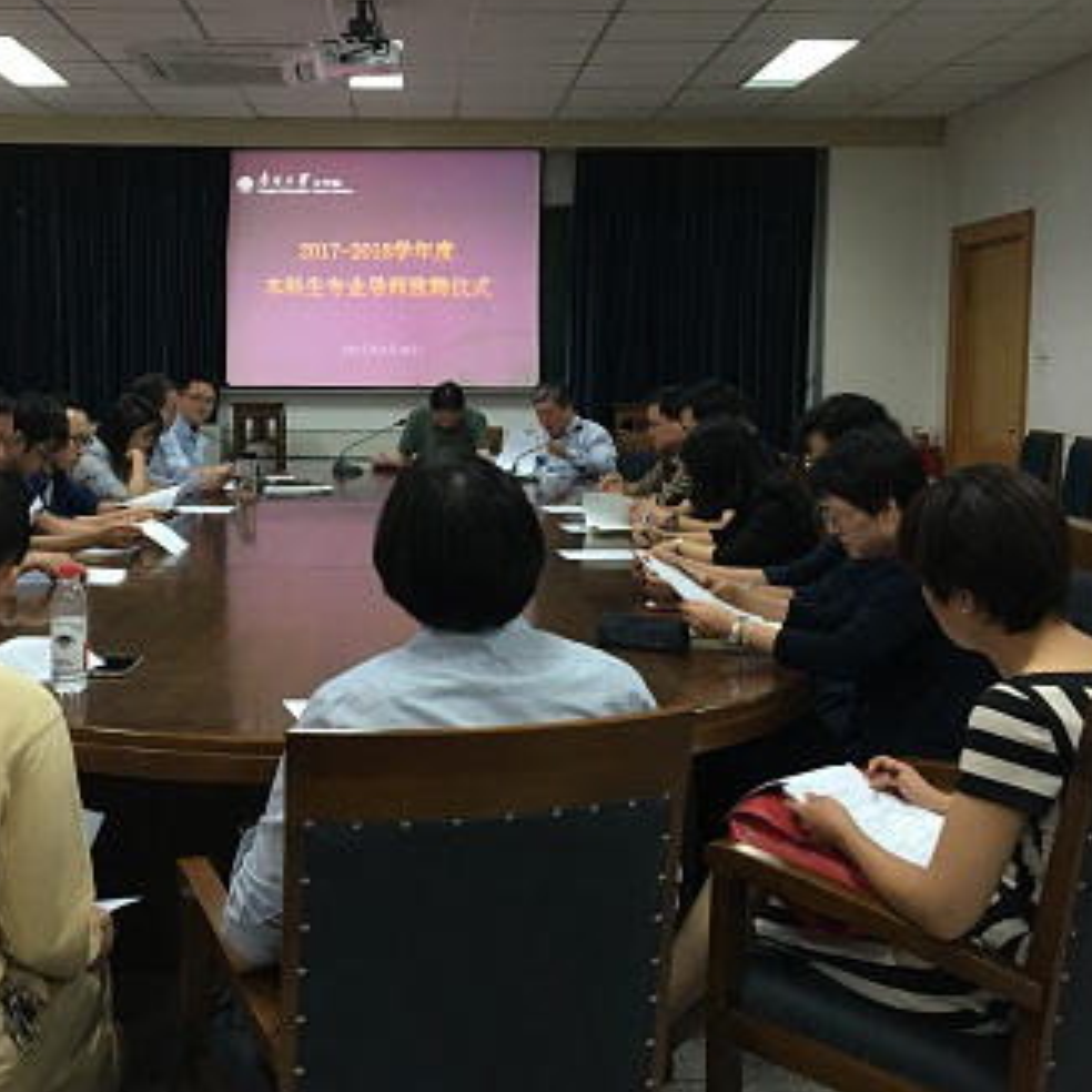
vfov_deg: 39.1
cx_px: 400
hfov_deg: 38.9
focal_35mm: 43
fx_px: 1535
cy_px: 473
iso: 160
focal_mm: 4.15
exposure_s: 1/33
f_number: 2.2
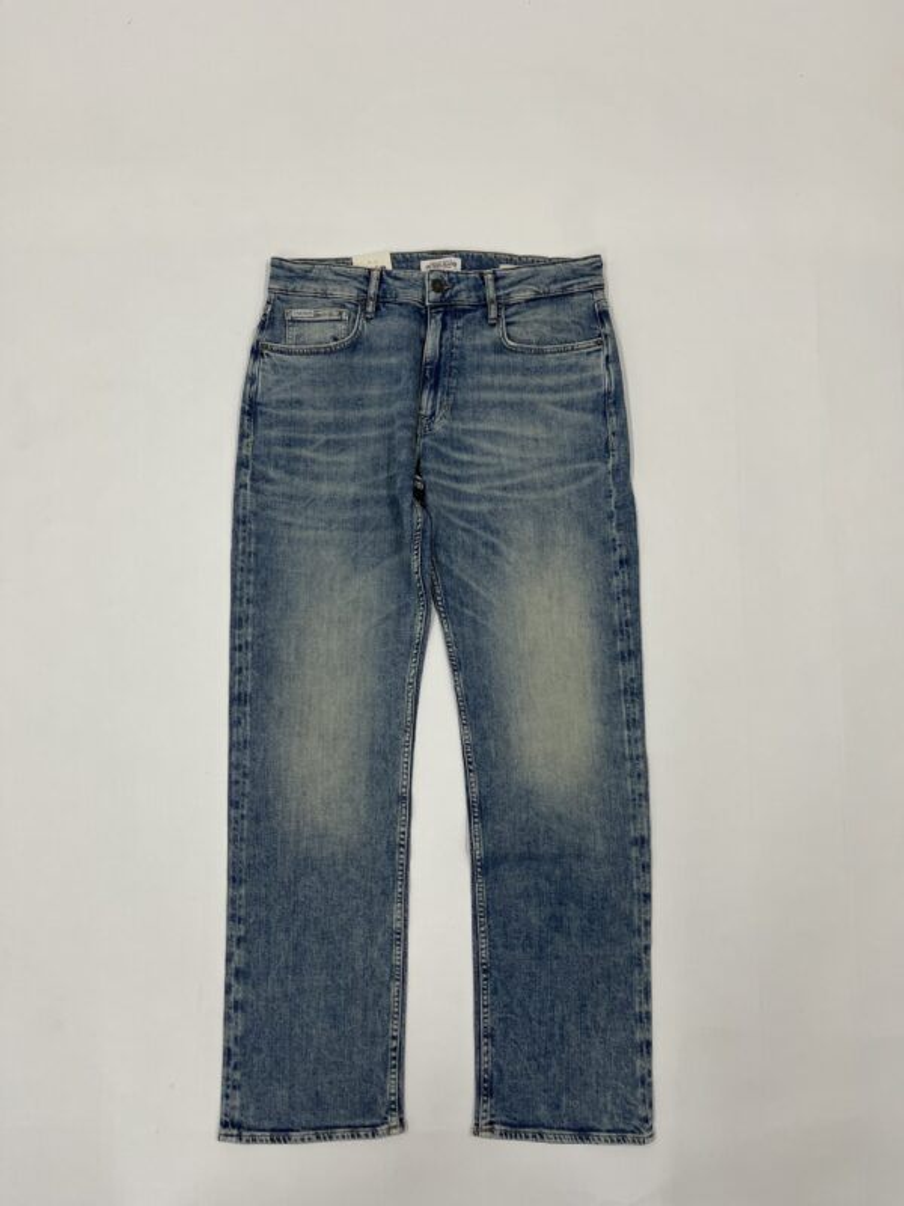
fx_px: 905
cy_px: 603
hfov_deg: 53.1
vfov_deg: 67.3
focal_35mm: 26
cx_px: 452
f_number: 1.6
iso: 100
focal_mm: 5.1
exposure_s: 1/100
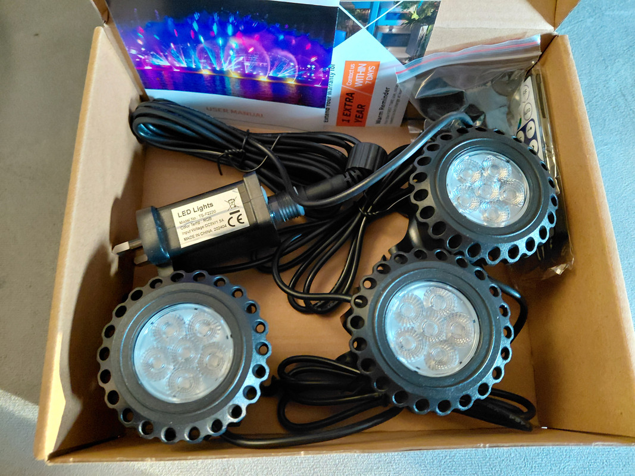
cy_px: 238
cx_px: 318
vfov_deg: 54.9
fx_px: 459
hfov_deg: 69.4
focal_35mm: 25
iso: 640
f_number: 1.8
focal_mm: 4.69
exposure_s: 1/25
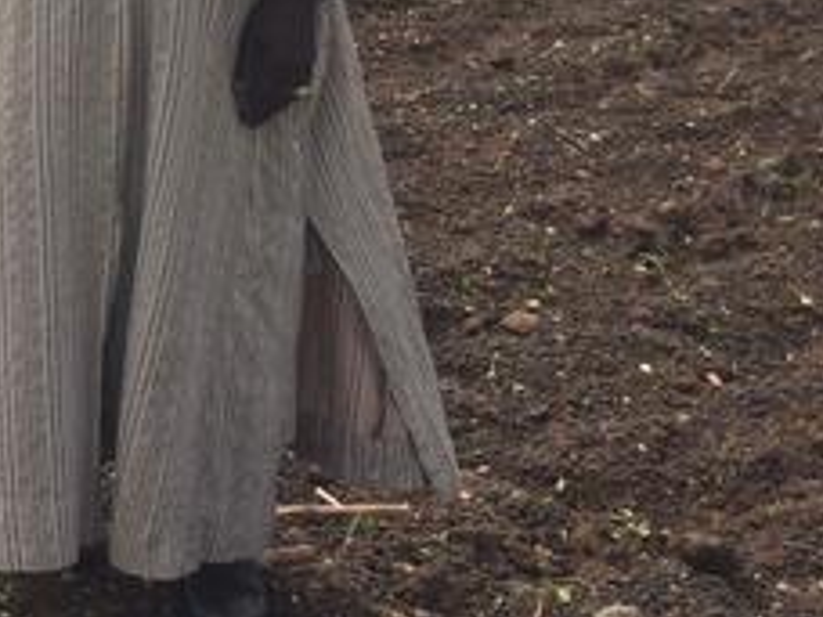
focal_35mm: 89
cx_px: -321
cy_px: -164
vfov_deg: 15.8
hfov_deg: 19.8
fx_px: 2116
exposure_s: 1/1520
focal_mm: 4.15
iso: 32
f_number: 2.2
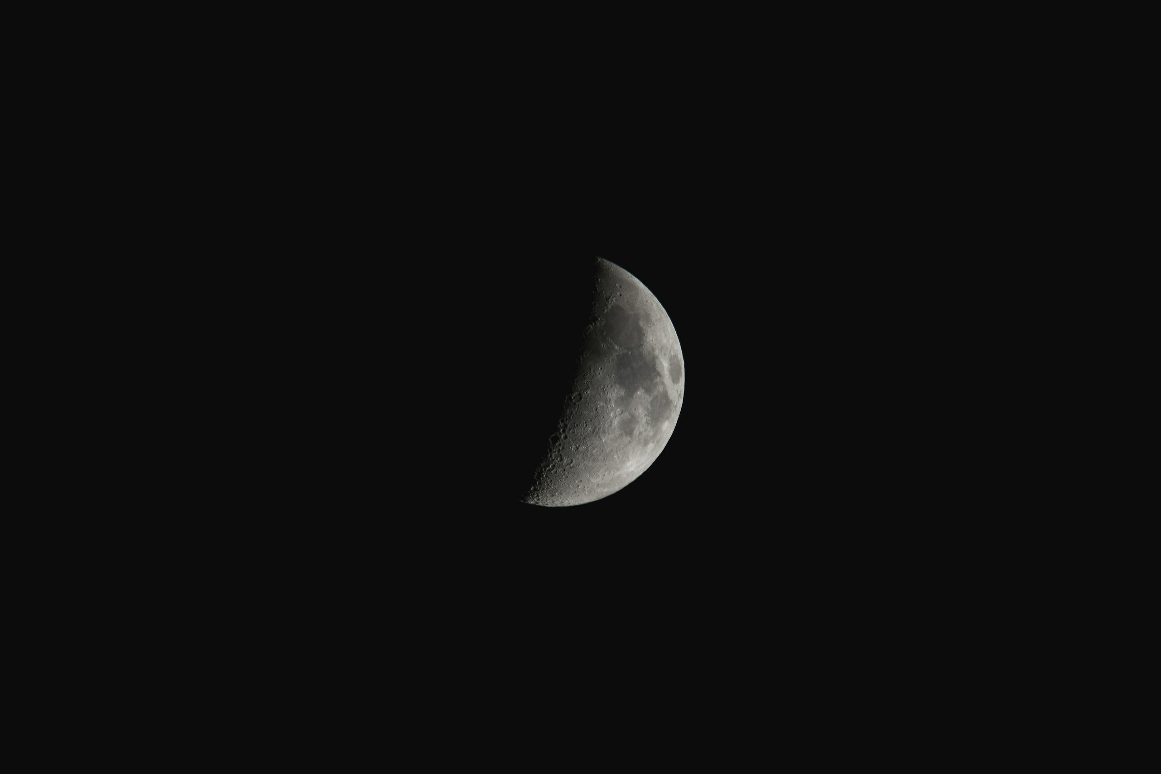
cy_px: 387
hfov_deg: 2.1
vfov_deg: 1.4
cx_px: 580
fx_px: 32254
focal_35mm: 1000
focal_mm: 1000
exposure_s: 1/125
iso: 100
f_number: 13
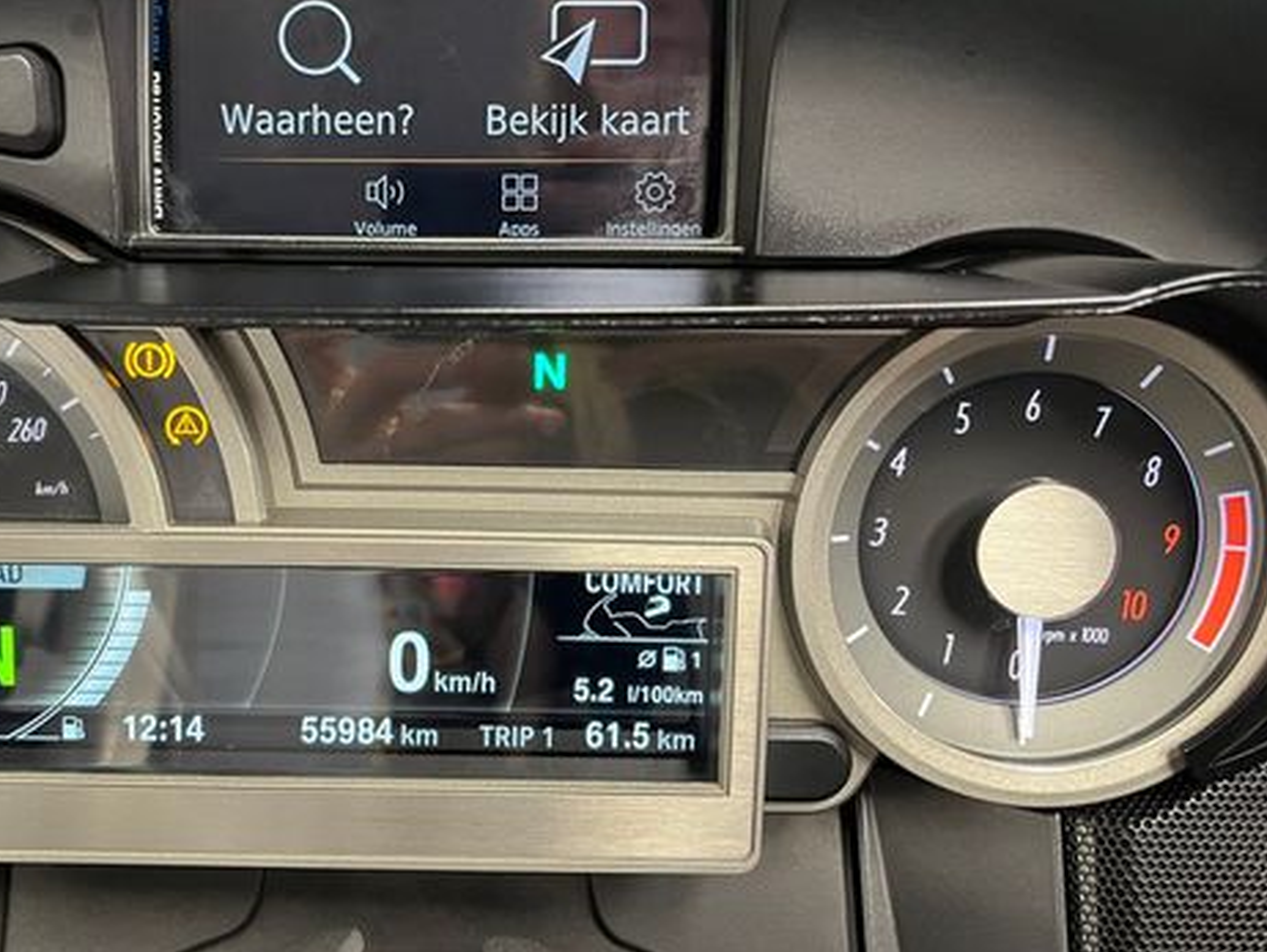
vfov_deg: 39.5
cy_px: 387
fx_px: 1318
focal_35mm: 36
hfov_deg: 50.5
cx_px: 439
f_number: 1.6
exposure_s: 1/50
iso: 400
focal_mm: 5.1
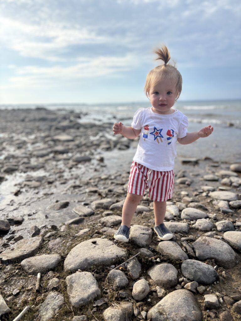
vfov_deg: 67.3
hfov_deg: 53.1
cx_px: 120
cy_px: 160
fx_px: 241
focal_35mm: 26
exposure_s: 1/3448
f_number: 1.6
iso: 50
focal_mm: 5.96
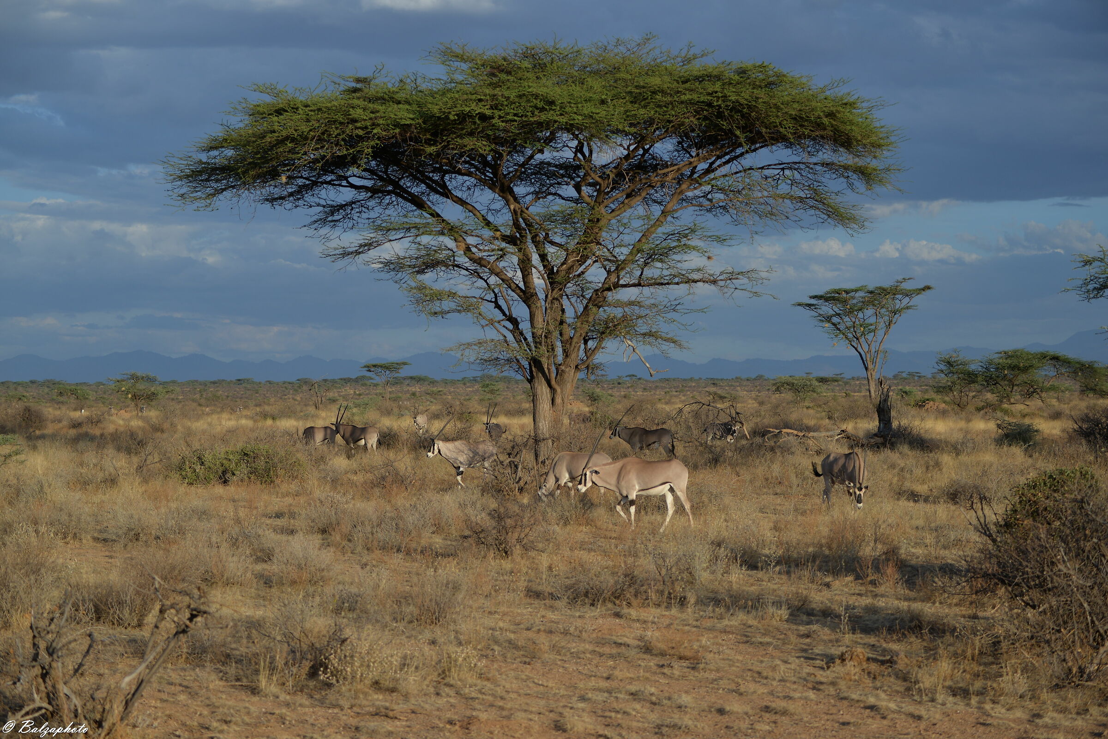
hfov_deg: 25.4
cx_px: 554
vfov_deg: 17.1
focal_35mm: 80
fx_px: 2463
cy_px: 370
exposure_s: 1/1000
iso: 100
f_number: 4.5
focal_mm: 80
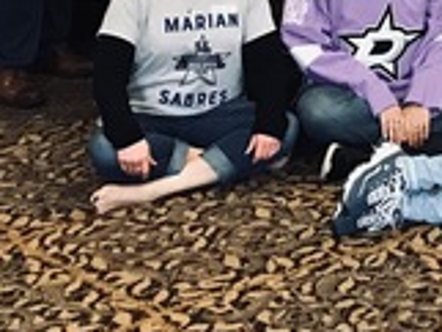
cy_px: -258
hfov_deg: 14.2
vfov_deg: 11.1
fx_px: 1597
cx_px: 752
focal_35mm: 125
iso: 50
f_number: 1.8
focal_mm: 3.99
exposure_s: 1/15
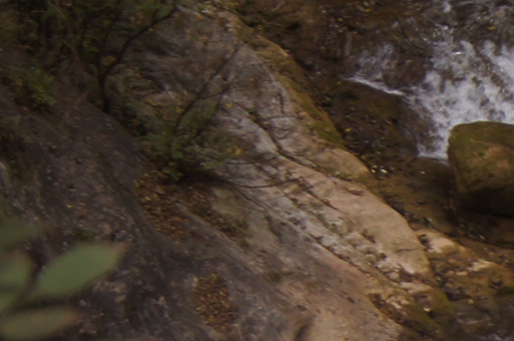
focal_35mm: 215
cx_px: 909
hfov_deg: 9.2
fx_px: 3066
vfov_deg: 6.4
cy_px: 333
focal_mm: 30
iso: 100
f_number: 4.5
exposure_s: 1/60
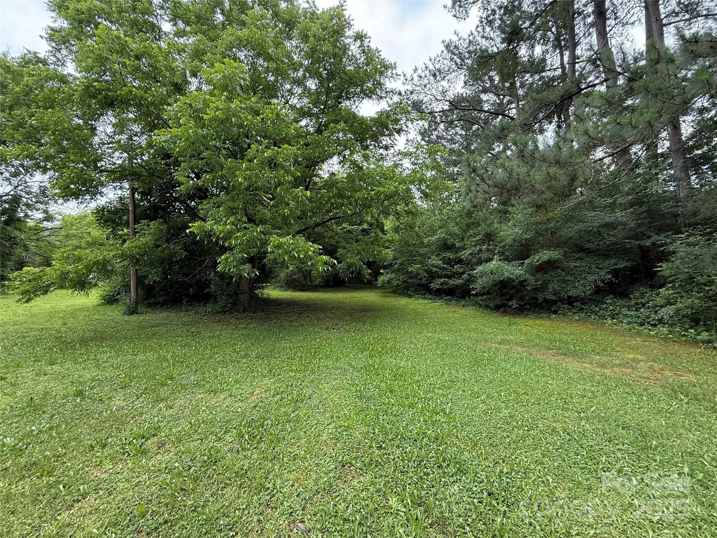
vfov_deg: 85.7
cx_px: 358
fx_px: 290
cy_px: 269
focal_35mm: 14
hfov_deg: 102.1
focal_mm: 2.22
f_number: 2.2
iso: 64
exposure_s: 1/217
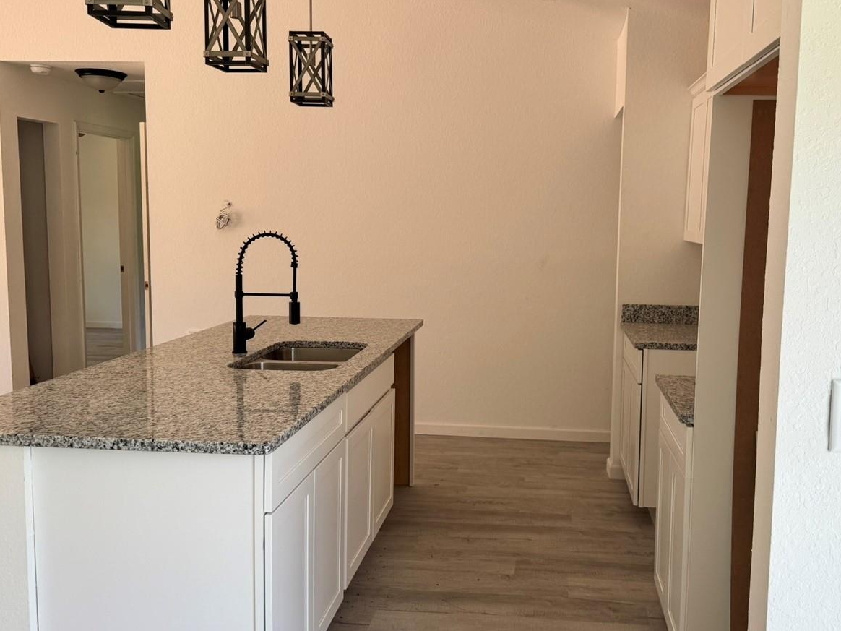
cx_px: 498
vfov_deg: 42.9
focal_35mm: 33
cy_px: 304
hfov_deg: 55.0
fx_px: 802
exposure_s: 1/194
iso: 64
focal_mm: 6.76
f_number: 1.78
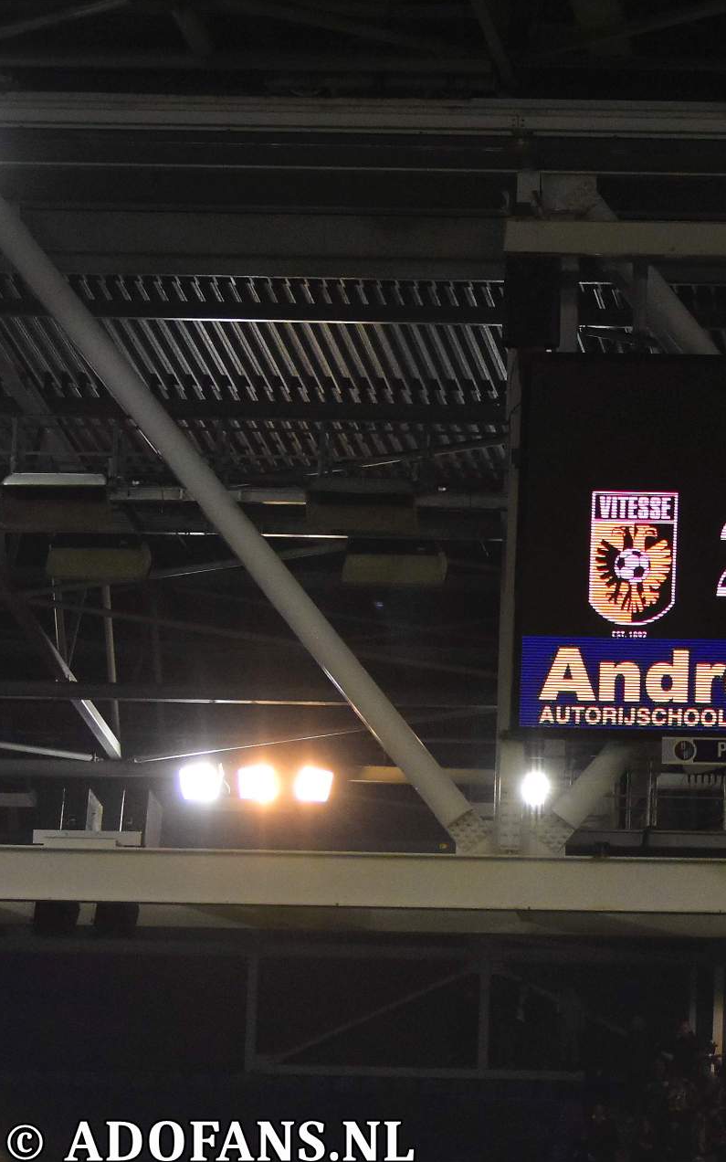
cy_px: 580
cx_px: 873
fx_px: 5698
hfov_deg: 7.2
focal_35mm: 180
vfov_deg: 11.6
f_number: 2.8
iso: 2000
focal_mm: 78
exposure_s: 1/1000
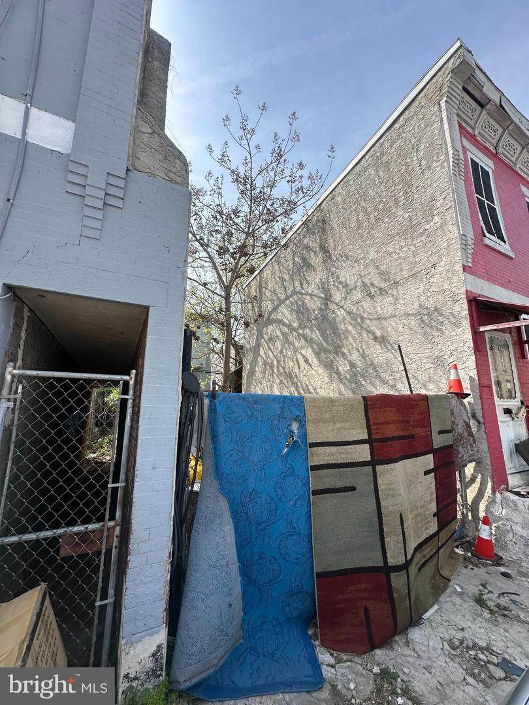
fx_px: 285
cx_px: 264
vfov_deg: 102.1
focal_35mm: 14
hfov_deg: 85.7
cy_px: 352
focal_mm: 2.22
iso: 50
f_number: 2.2
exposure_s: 1/1147
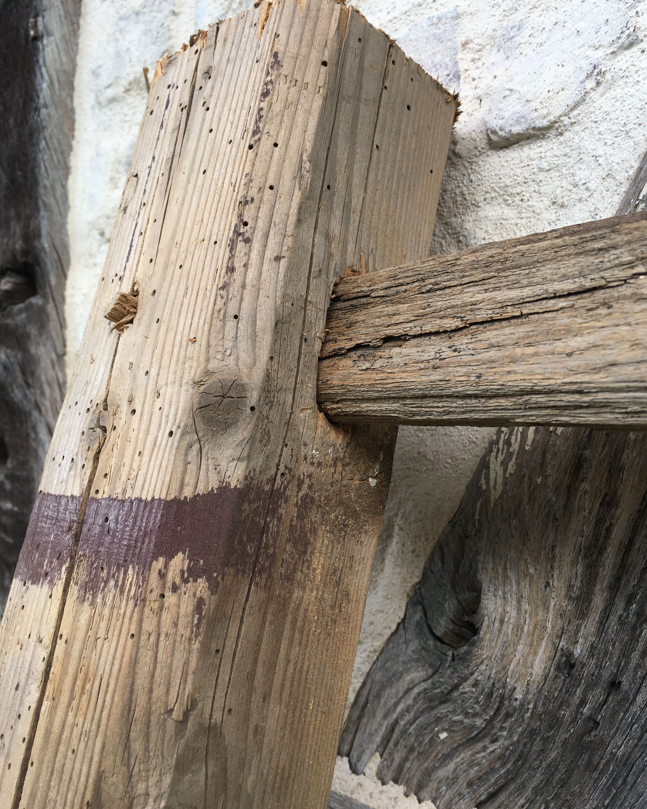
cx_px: 332
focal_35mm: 31
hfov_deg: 47.1
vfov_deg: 57.2
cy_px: 406
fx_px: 742
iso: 25
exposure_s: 1/182
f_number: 2.2
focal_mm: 4.15
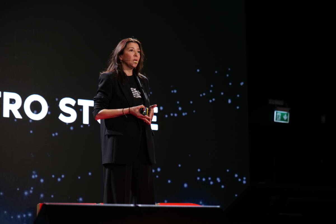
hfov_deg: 19.5
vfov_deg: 13.0
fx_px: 980
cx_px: 168
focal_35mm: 105
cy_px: 112
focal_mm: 105
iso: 4000
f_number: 4
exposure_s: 1/125
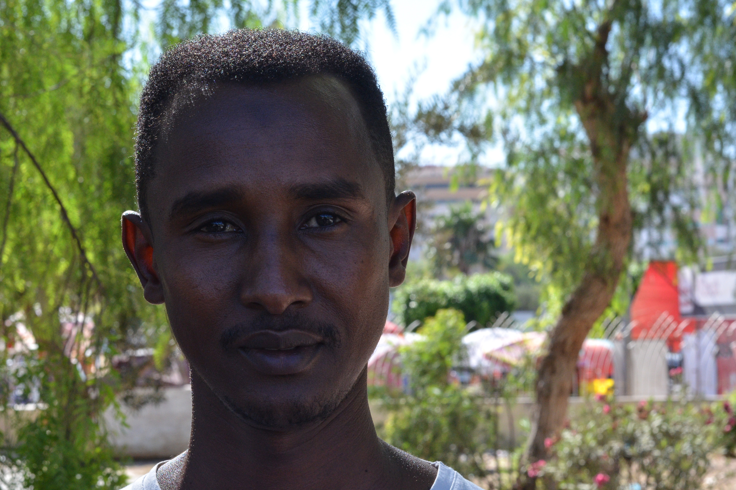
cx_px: 368
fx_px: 1533
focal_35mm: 75
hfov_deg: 27.0
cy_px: 245
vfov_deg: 18.2
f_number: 11
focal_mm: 50
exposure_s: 1/500
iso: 1000
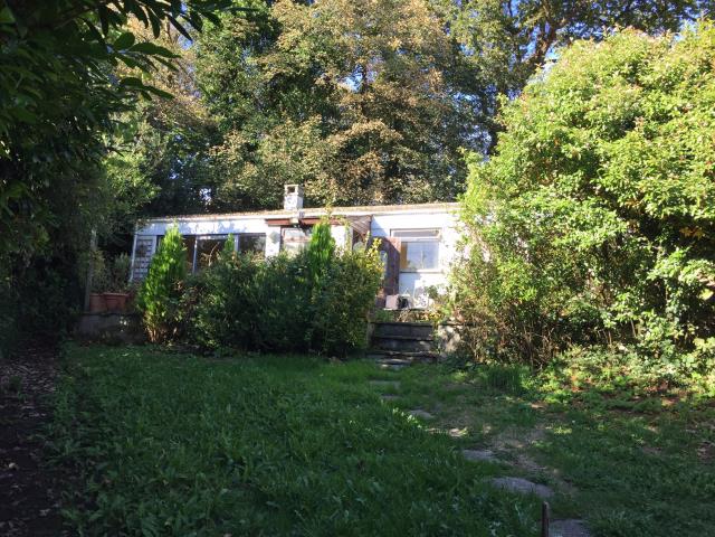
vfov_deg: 48.2
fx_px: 599
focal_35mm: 29
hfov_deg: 61.7
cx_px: 358
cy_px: 268
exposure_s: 1/273
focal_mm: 4.15
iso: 32
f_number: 2.2
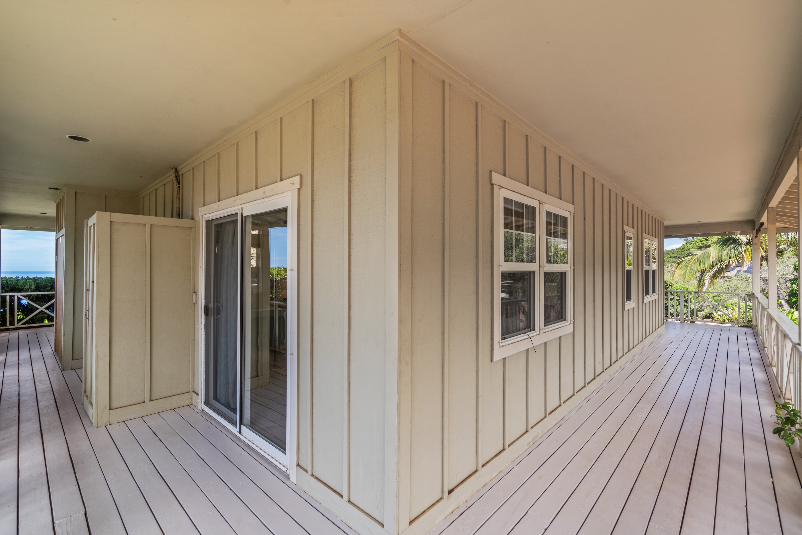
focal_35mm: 16
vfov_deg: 73.7
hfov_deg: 96.7
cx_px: 401
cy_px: 268
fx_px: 356
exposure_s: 1/80
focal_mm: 16
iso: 100
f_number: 8
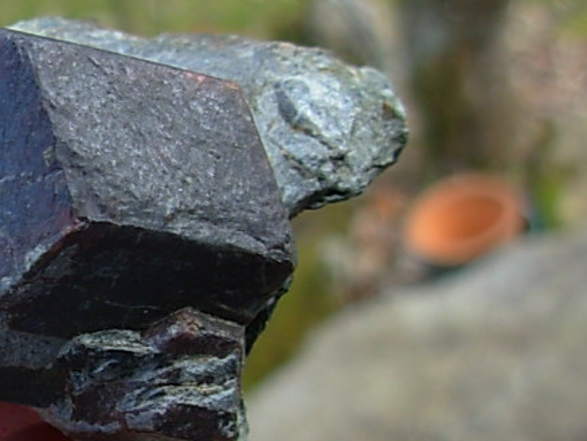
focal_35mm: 89
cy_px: 290
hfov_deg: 21.0
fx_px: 1510
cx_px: -40
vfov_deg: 16.6
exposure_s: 1/186
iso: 50
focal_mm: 6.3
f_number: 2.9
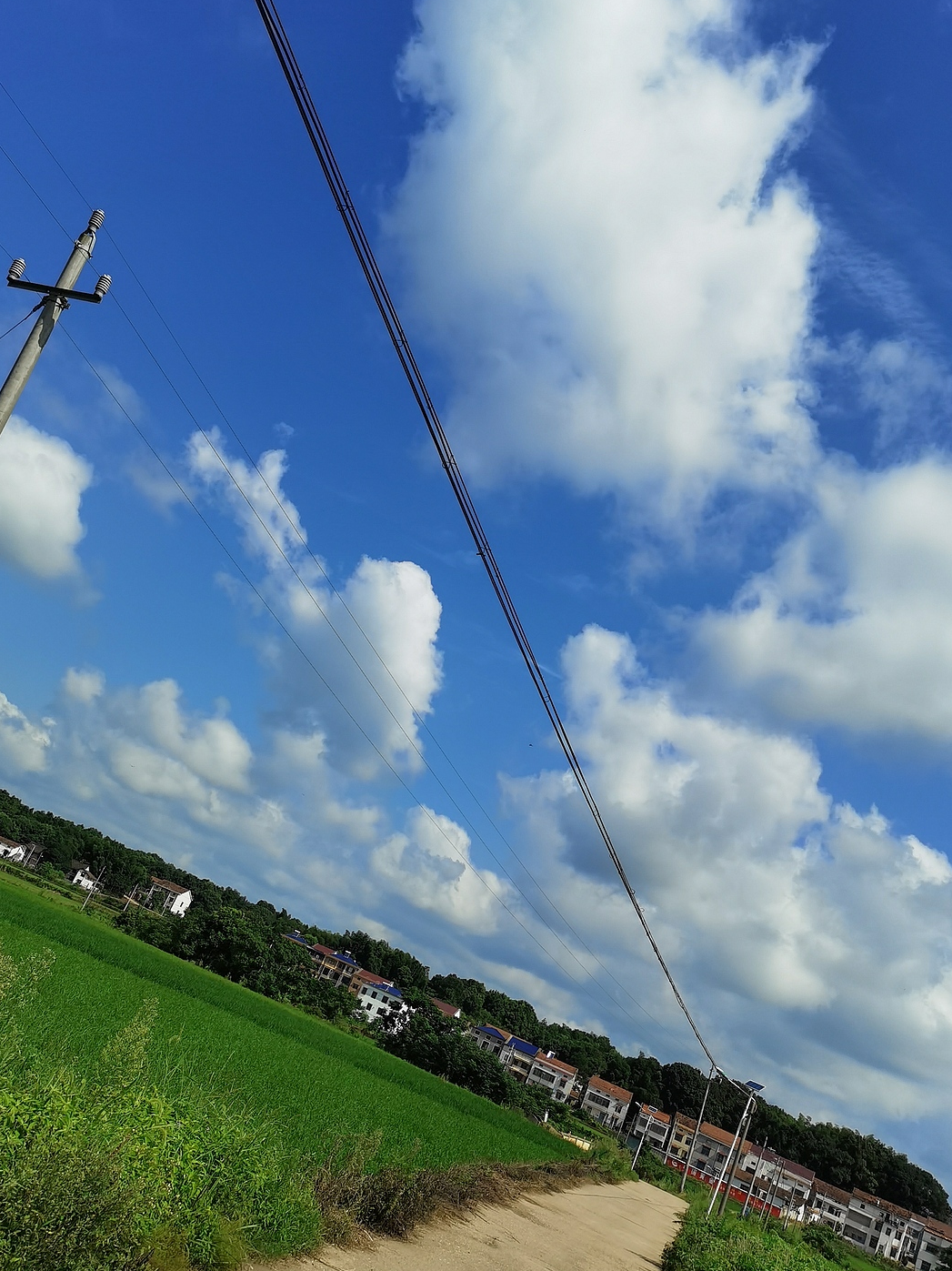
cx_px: 489
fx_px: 1211
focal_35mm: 33
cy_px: 643
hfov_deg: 42.9
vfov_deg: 55.4
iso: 50
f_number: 1.9
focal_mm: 6.71
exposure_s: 1/10753
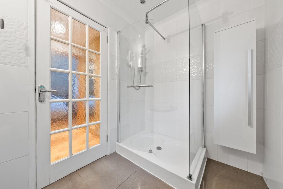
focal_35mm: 12
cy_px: 94
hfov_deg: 112.6
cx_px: 142
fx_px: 94
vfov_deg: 90.1
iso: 800
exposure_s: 10
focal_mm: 12
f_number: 22
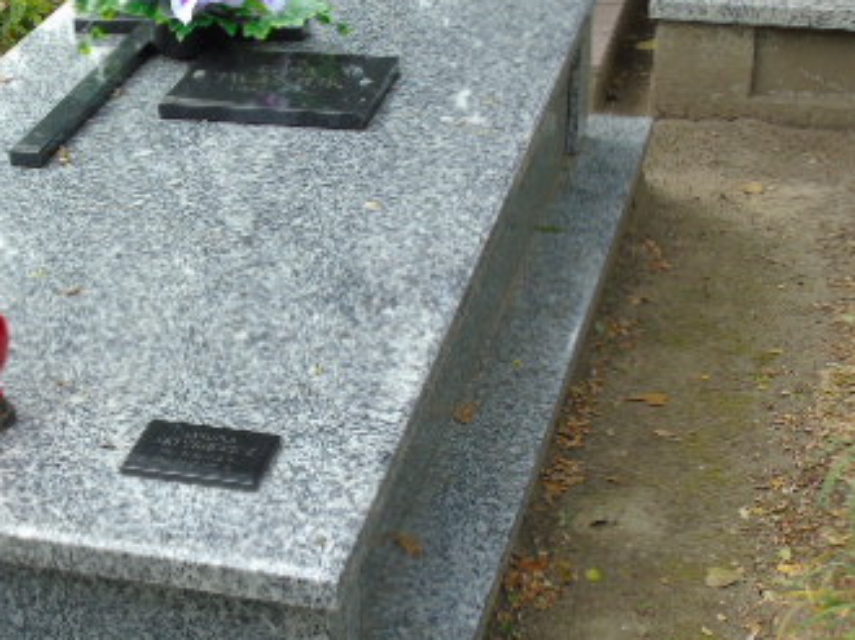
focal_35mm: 66
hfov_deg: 28.8
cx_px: 181
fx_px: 1629
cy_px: 422
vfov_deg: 22.1
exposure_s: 1/160
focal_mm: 6.1
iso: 80
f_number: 3.8
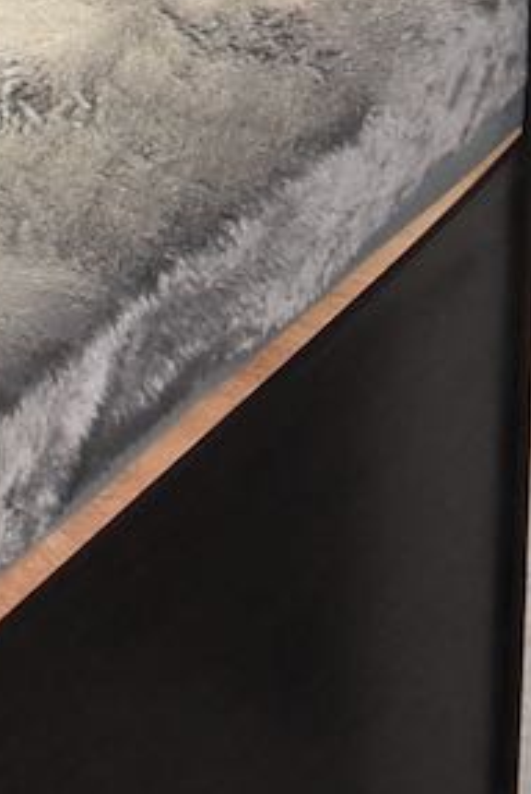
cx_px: 473
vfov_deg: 13.0
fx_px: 2695
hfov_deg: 11.2
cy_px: -1068
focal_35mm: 122
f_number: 4.8
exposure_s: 1/60
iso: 1800
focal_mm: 13
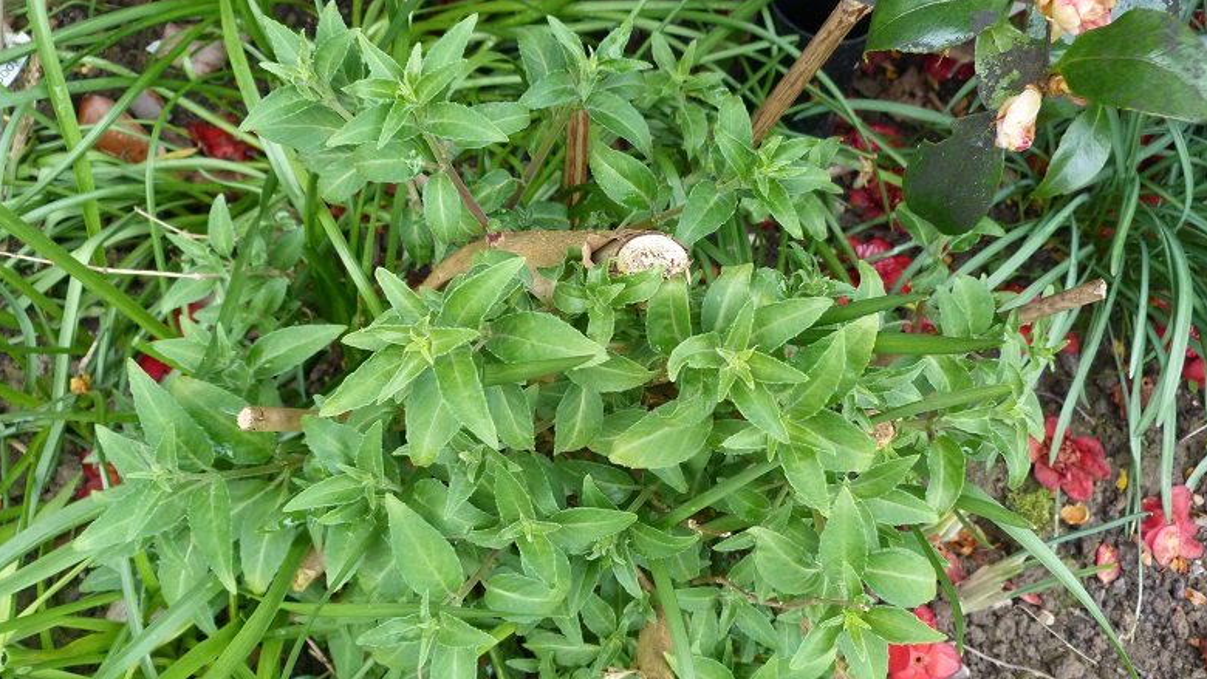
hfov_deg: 52.8
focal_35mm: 38
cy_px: 376
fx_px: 1216
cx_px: 616
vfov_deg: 31.2
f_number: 3
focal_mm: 6.1
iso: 250
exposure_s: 1/125
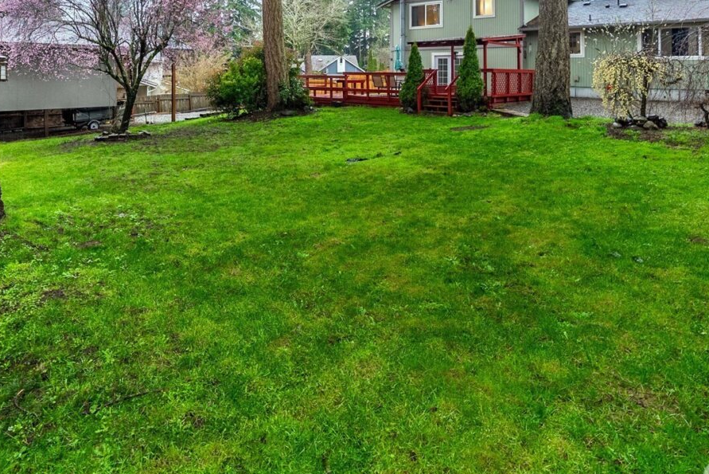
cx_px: 306
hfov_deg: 78.1
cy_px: 129
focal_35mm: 22
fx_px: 433
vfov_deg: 55.1
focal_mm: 14
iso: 500
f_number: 7.1
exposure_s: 1/30
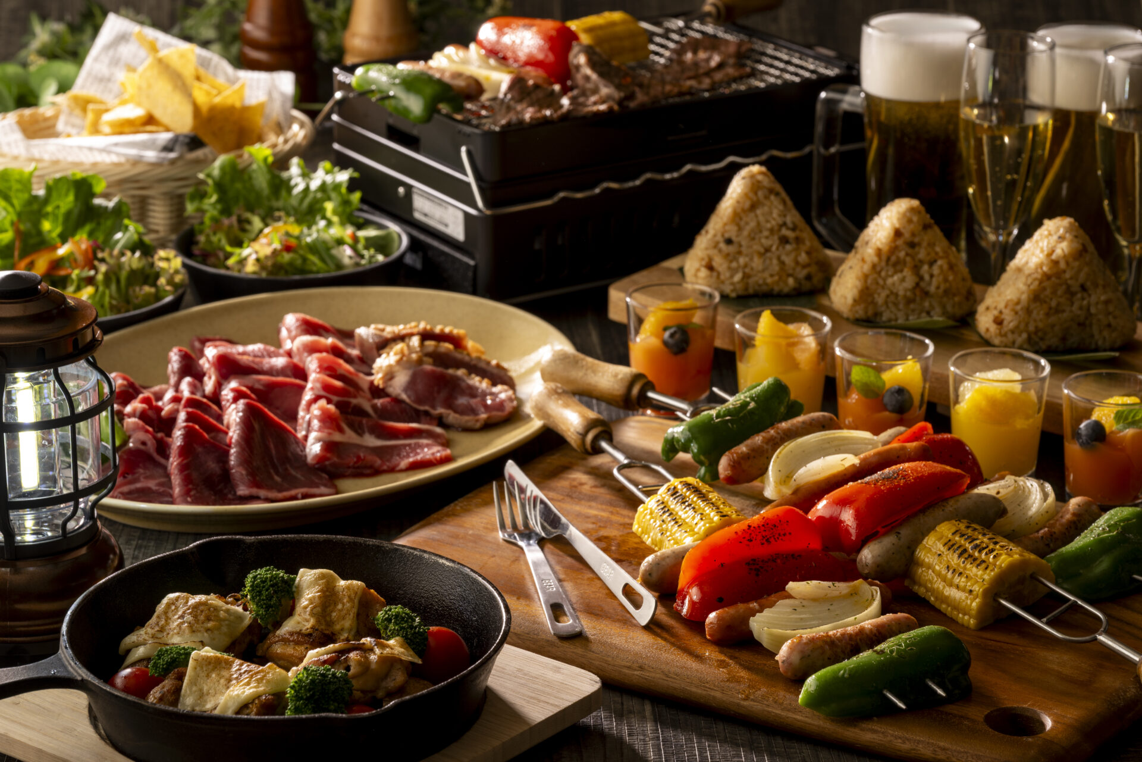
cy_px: 381
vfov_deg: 15.2
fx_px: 2855
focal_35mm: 90
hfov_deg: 22.6
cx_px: 571
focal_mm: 90
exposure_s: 1
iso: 100
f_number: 11
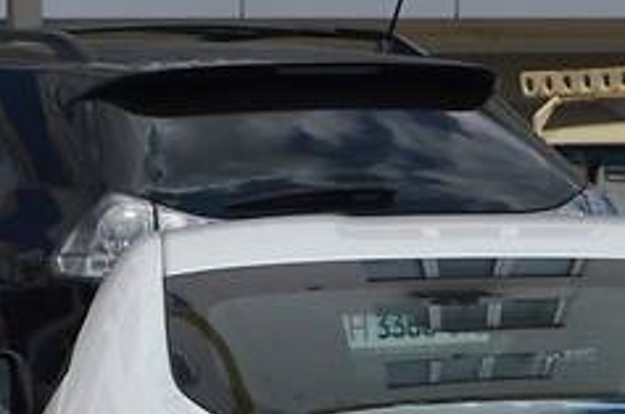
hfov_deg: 7.4
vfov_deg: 4.9
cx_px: 567
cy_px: 649
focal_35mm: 279
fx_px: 4829
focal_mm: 55
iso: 100
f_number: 8
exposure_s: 1/250
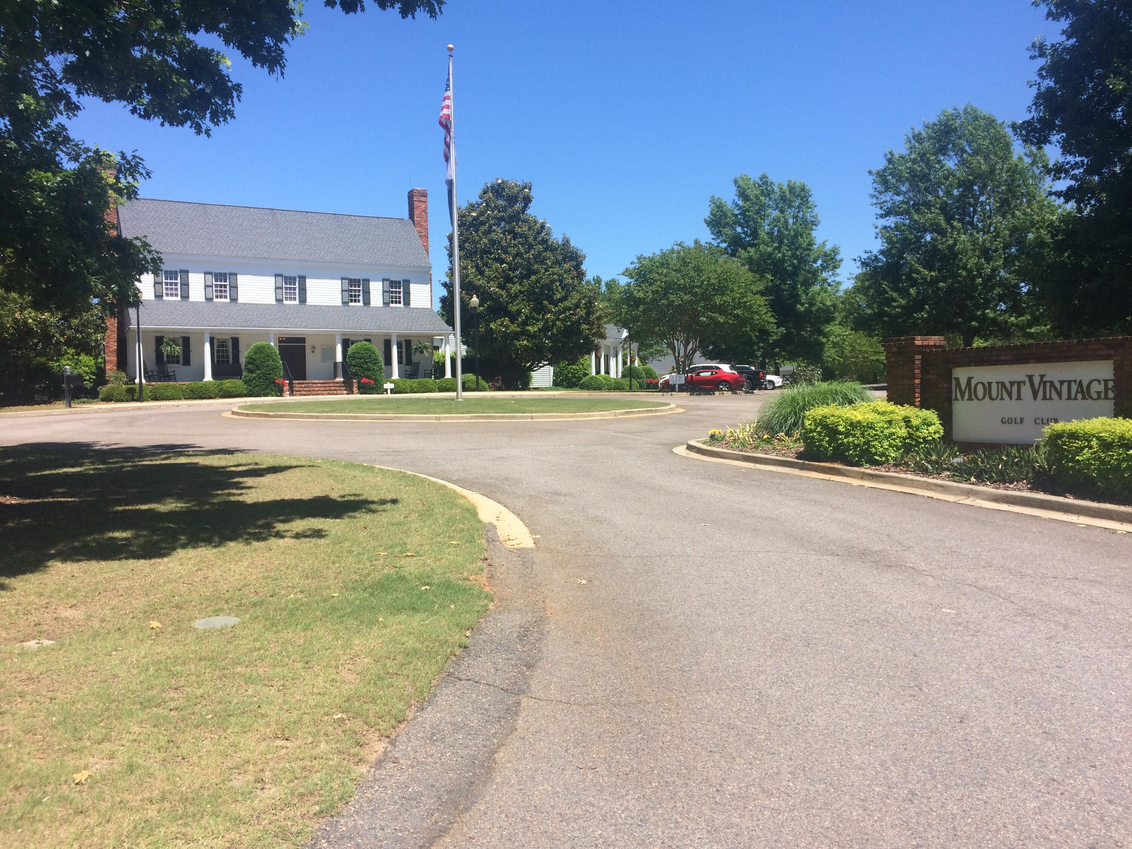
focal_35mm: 29
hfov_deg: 61.7
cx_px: 566
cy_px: 424
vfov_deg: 48.2
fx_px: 948
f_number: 2.2
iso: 32
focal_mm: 4.15
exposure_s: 1/1466
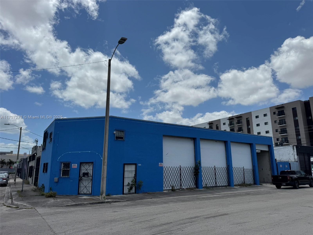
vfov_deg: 56.8
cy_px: 118
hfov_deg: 71.6
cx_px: 156
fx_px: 217
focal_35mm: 24
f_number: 1.78
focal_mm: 6.76
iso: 80
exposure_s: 1/12346
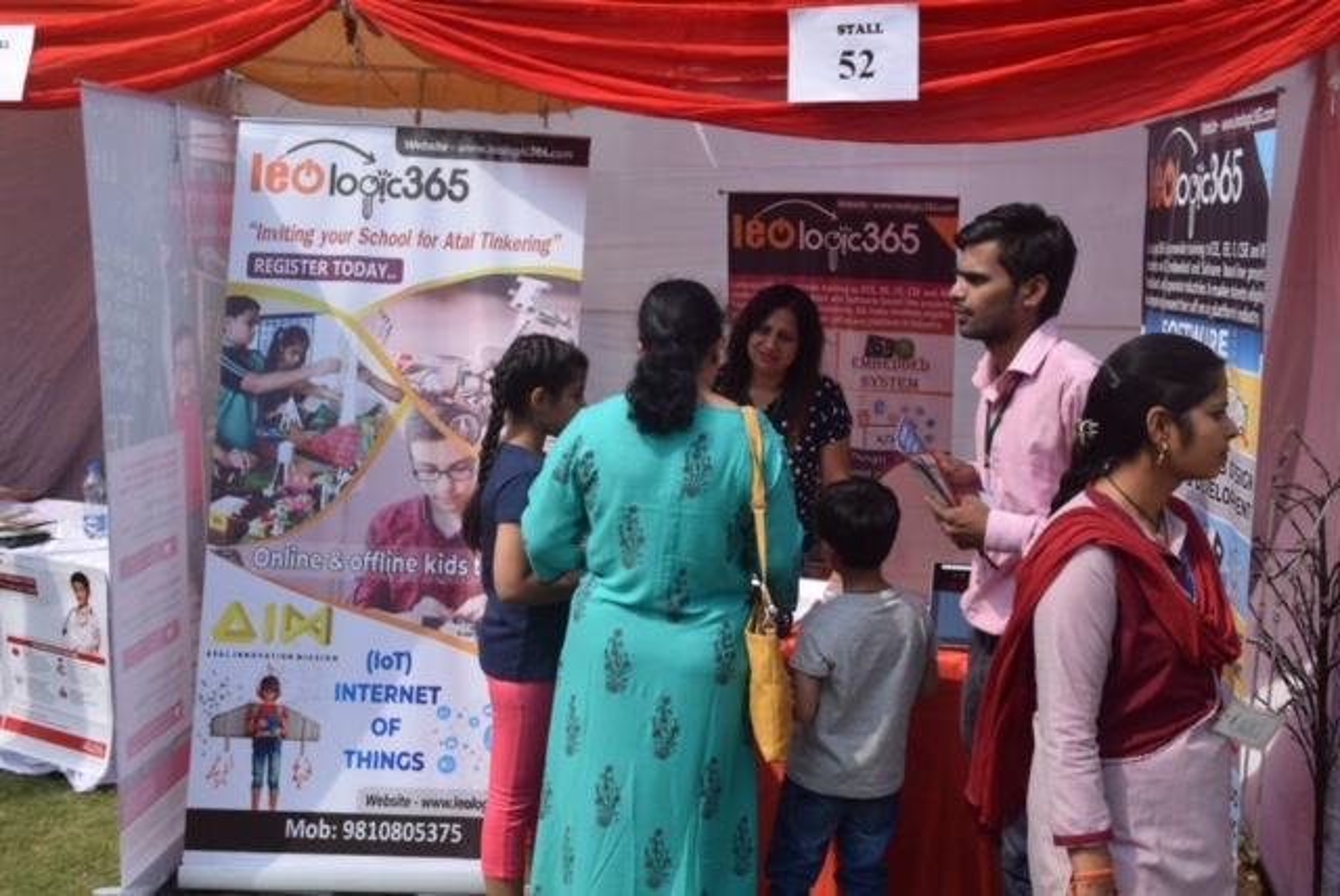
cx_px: 670
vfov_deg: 34.3
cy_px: 448
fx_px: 1453
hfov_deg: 49.5
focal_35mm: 39
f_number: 9
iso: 200
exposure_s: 1/320
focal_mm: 26
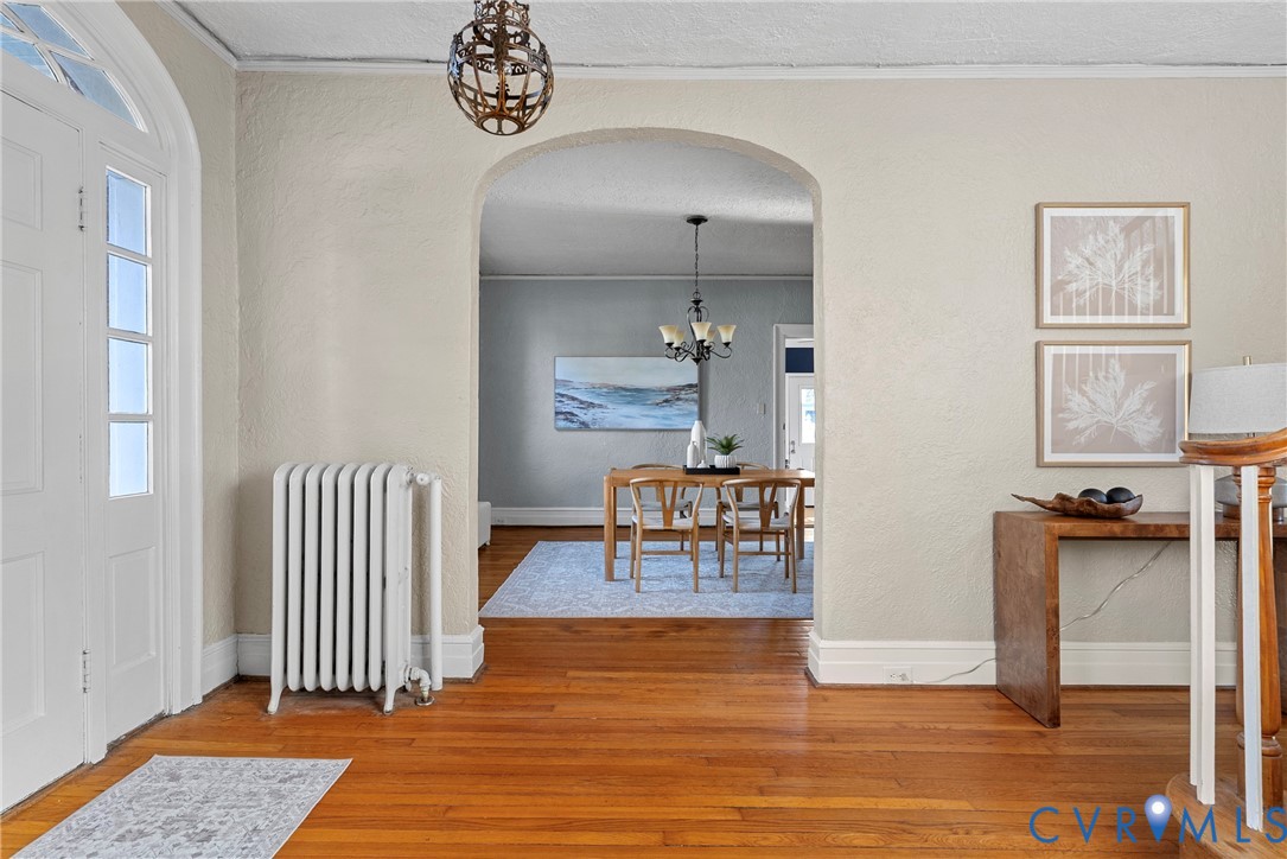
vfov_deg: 67.4
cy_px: 430
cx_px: 644
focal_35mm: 18
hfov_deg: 90.0
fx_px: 644
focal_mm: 18
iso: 800
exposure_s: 1/3
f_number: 8
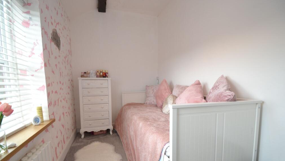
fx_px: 121
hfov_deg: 99.4
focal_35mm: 16
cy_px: 96
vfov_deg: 66.5
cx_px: 144
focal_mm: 10
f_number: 4
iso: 400
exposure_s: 1/60
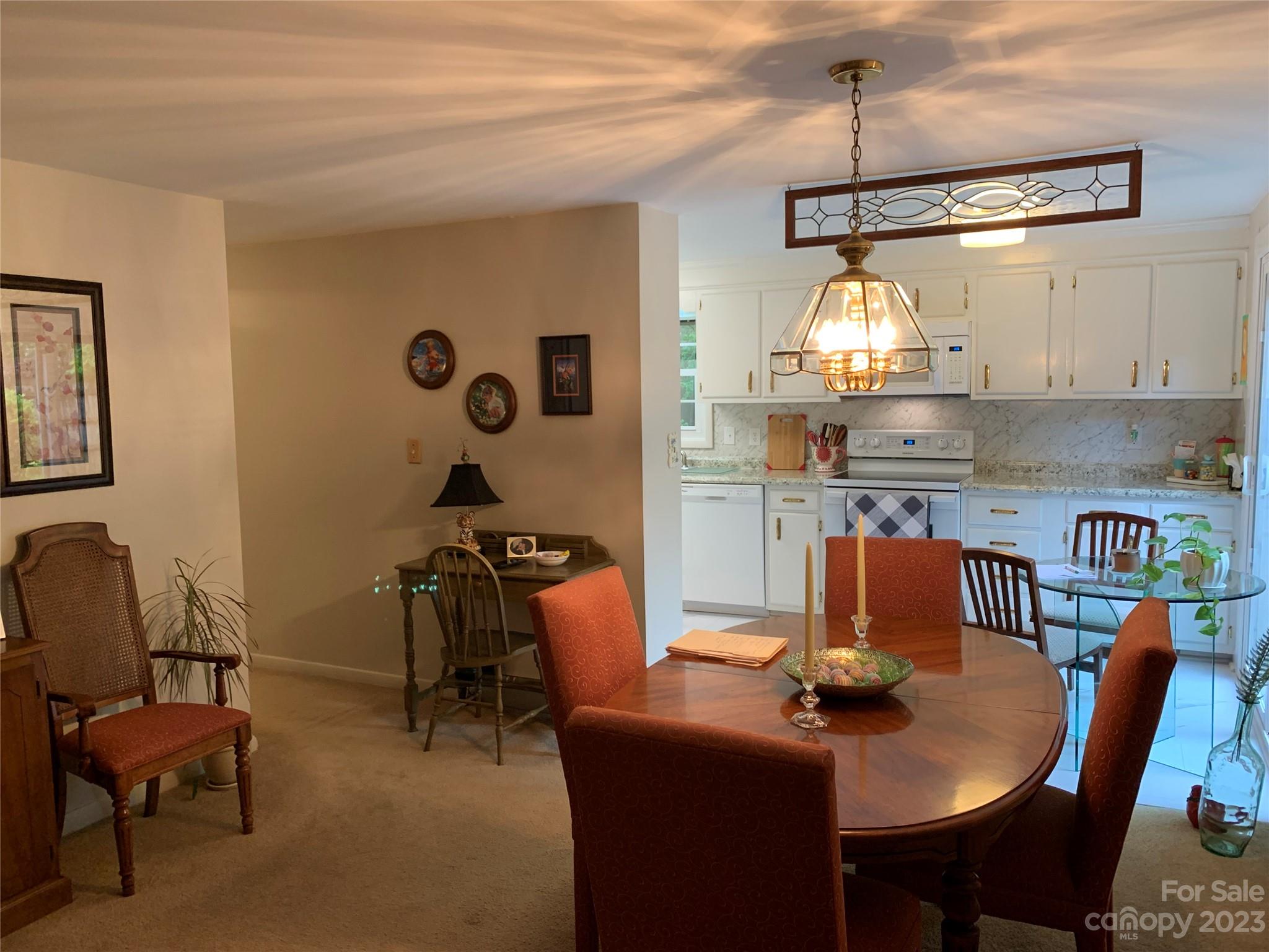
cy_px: 476
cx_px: 634
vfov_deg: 53.1
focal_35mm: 26
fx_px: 953
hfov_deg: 67.3
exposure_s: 1/60
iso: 125
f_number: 1.8
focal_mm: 4.25
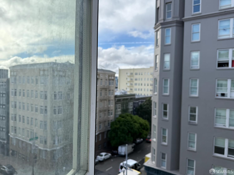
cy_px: 88
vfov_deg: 56.8
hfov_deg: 71.6
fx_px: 162
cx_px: 117
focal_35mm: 24
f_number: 1.78
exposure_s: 1/3145
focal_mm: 6.76
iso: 80
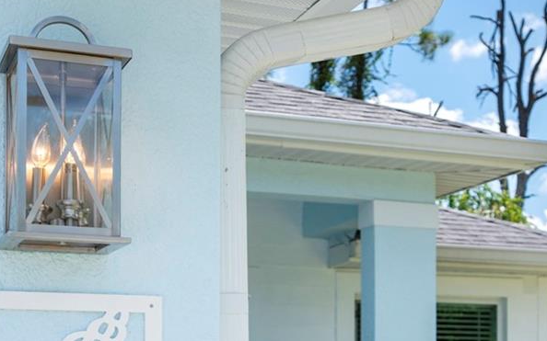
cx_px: 403
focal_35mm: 74
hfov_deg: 27.5
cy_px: 393
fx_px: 1103
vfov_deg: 16.9
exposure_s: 1/1250
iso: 100
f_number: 4
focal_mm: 27
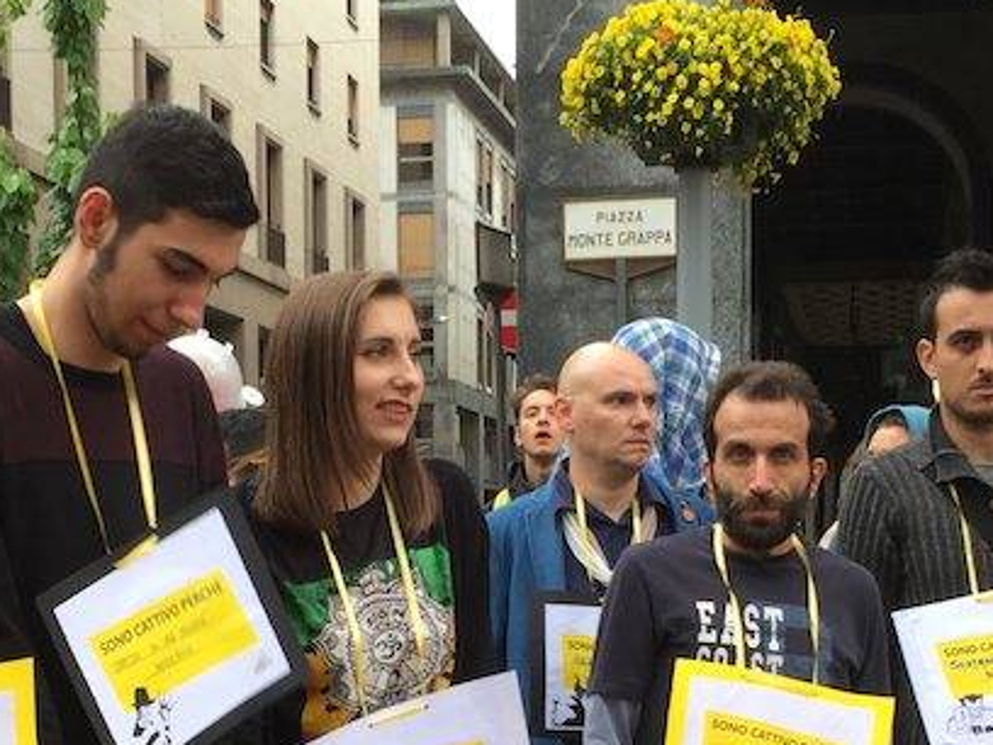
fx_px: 2037
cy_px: 691
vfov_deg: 20.3
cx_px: 465
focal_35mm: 71
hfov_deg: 27.4
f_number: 2.2
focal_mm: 4.15
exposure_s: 1/100
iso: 32
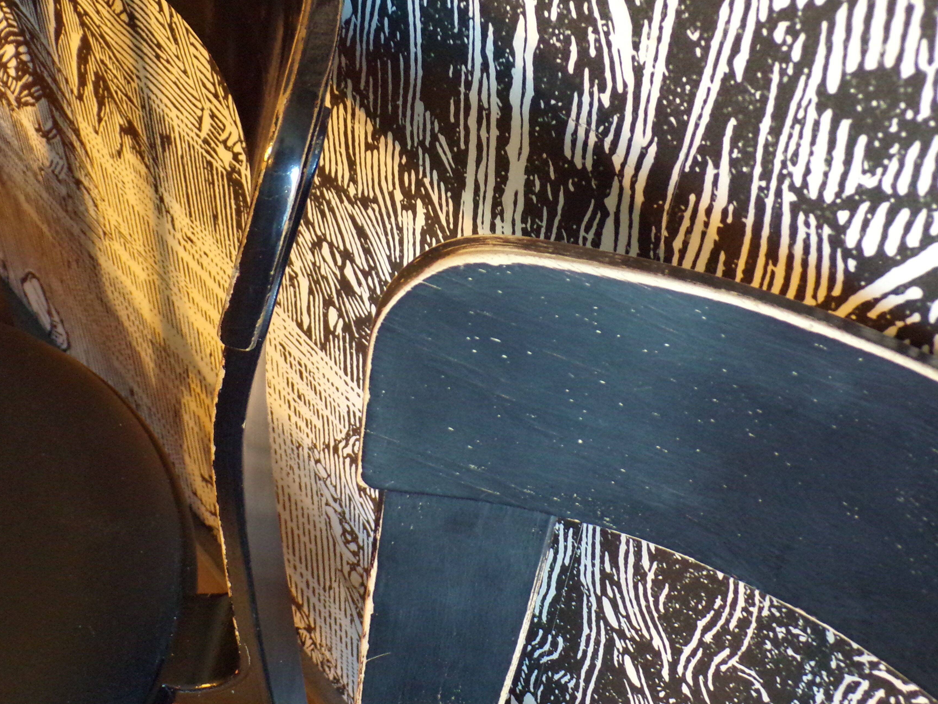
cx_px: 501
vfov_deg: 33.6
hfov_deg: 43.8
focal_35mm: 43
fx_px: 1165
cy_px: 341
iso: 400
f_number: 3.2
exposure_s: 1/8
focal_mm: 5.8
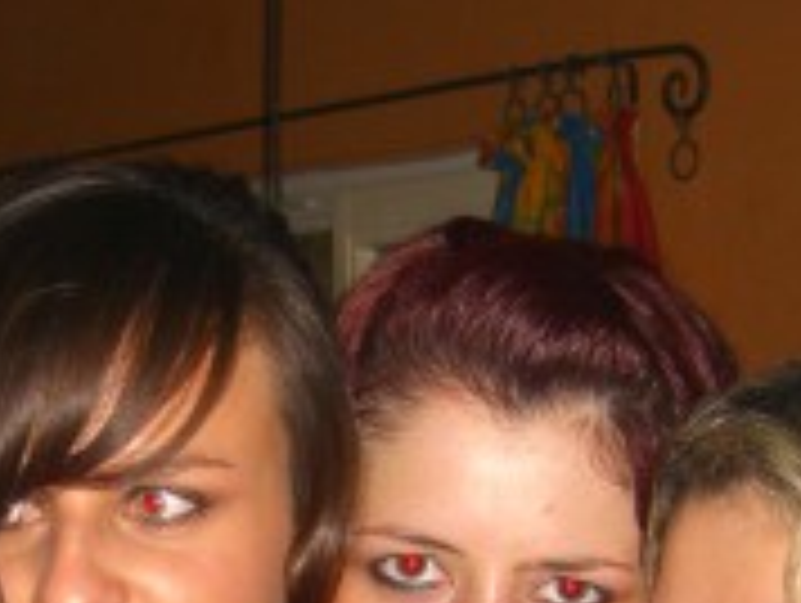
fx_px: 2966
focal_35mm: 128
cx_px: 225
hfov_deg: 15.3
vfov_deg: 11.3
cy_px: 824
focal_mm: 7.9
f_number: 2.8
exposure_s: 1/60
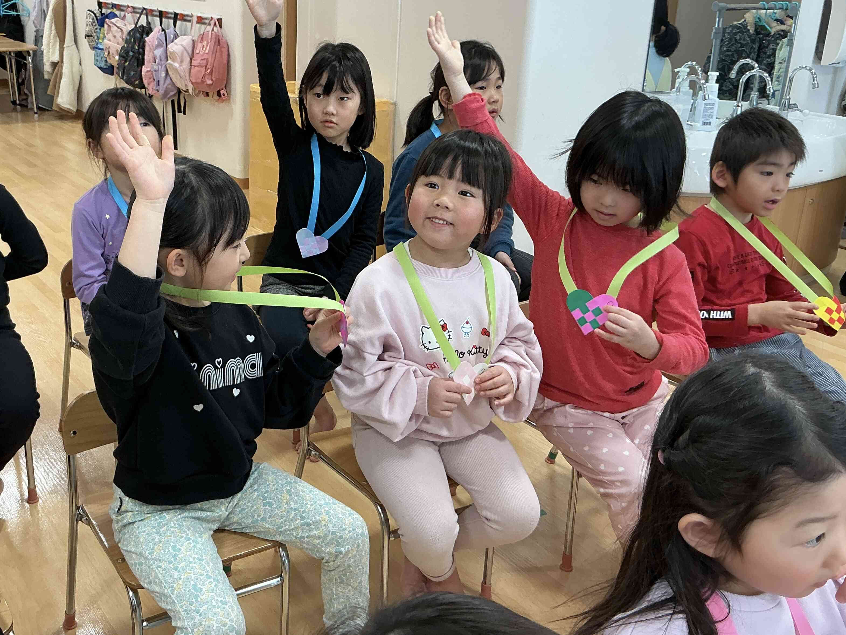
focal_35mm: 29
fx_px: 709
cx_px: 423
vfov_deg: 48.2
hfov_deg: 61.7
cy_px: 318
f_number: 1.8
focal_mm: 3
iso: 40
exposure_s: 1/60
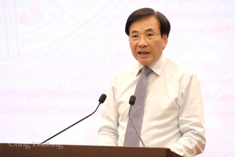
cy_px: 78
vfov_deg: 4.6
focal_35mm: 300
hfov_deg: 6.9
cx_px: 118
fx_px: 1958
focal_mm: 200
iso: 5000
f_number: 5.6
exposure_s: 1/125
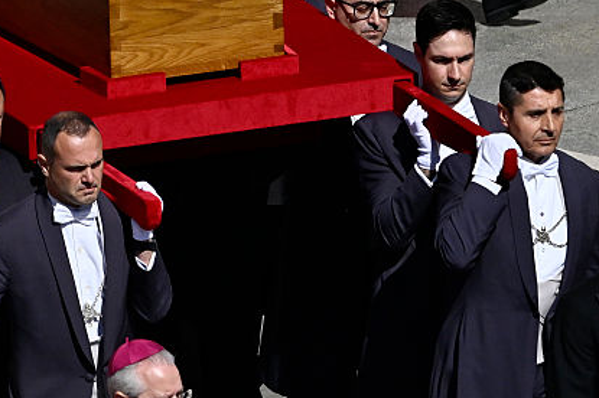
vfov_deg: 0.9
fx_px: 24639
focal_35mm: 1482
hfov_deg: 1.4
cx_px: 94
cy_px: -65
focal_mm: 400
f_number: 6.3
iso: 320
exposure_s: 1/6400
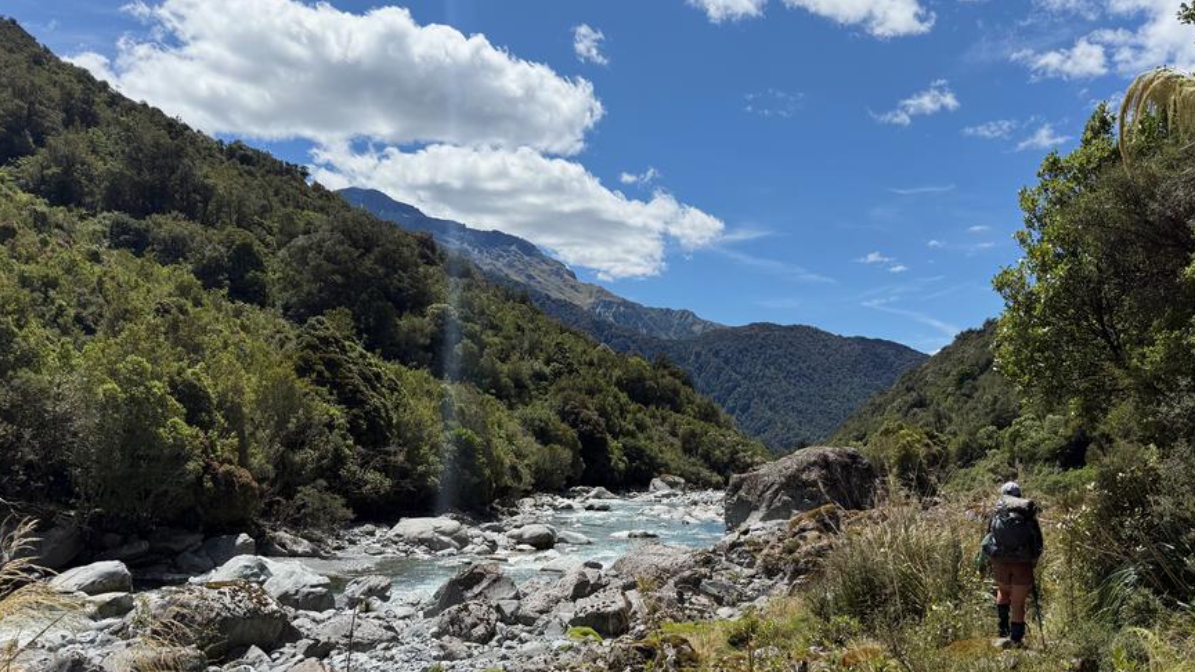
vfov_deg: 37.1
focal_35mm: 31
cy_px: 485
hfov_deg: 62.4
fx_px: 982
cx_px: 671
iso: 100
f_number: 1.78
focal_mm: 6.76
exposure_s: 1/5714
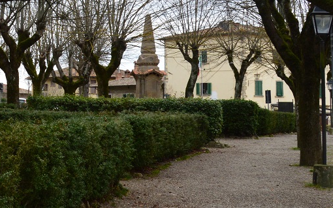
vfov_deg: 18.7
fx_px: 626
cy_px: 37
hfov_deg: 27.8
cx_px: -8
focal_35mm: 69
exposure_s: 1/160
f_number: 9
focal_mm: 18
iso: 400
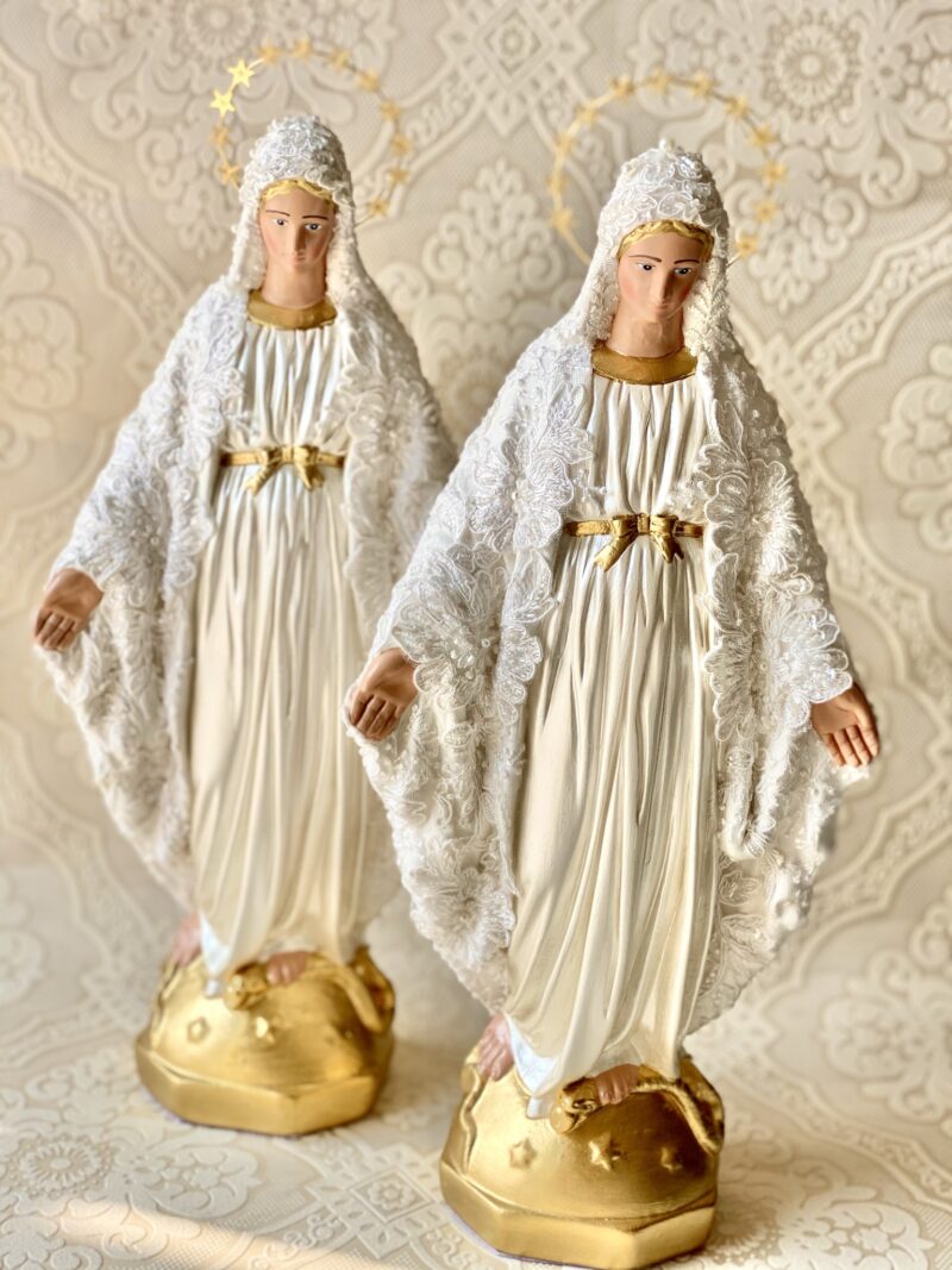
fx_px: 1907
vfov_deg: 36.8
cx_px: 476
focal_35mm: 52
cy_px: 635
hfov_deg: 28.0
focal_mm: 6
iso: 20
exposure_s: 1/403
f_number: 2
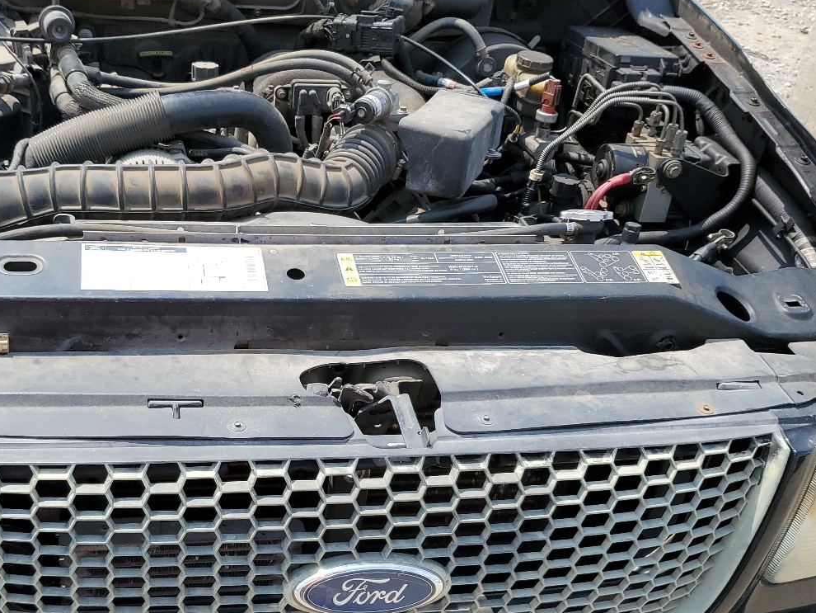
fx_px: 990
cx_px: 307
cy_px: 408
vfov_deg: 34.1
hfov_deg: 44.4
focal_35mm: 42
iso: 50
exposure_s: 1/2000
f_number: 1.5
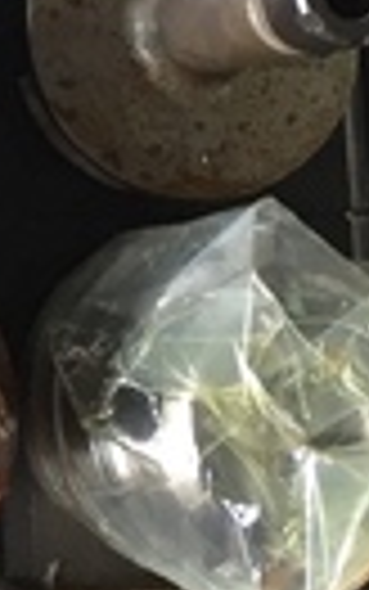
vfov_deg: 13.4
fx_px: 2411
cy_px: -180
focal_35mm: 150
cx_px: -504
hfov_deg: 8.1
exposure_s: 1/33
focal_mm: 4.15
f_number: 2.2
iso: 40
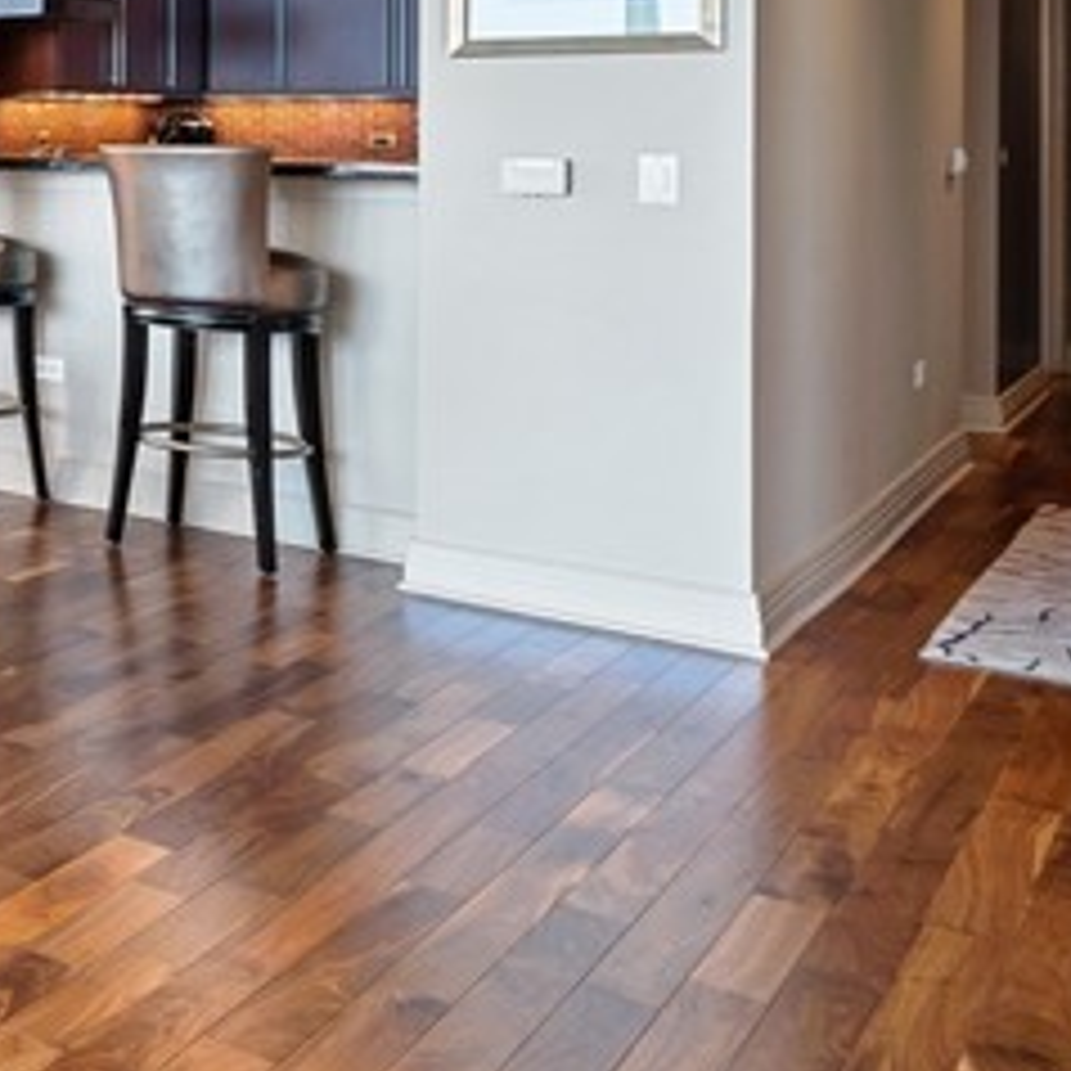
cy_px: 122
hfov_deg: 22.4
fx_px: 1575
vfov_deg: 35.5
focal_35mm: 45
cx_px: -842
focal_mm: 14
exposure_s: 1/2
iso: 200
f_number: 9.5
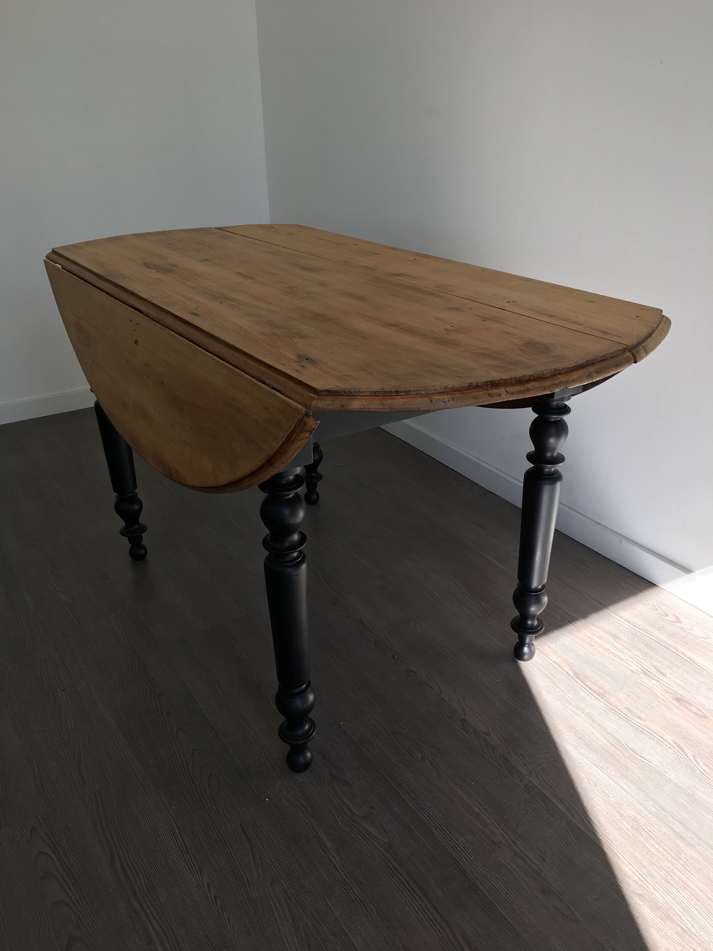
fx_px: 796
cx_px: 356
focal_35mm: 29
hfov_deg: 48.2
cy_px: 476
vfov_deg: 61.7
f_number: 2.2
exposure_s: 1/183
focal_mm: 4.15
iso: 25
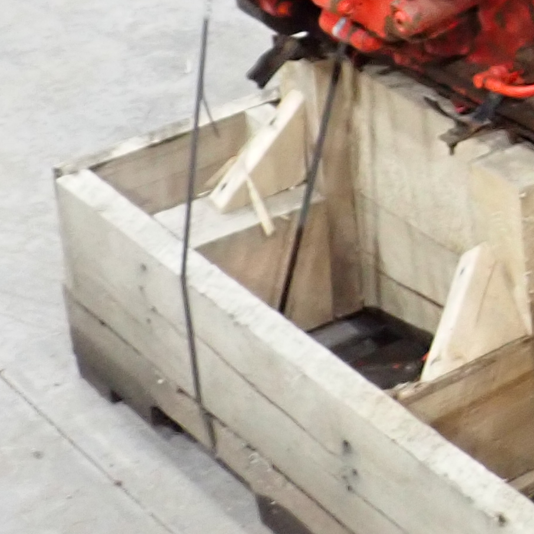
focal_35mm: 125
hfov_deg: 12.7
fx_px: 2182
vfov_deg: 13.3
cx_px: 971
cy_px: -234
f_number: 2.4
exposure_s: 1/30
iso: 500
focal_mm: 5.79
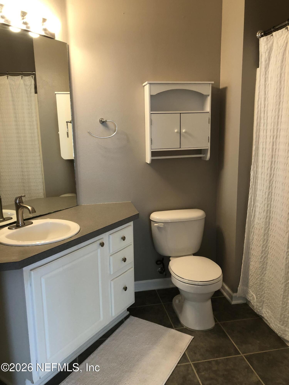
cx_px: 144
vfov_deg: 63.4
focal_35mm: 28
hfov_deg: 49.7
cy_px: 192
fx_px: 312
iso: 40
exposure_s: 1/15
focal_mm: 3.99
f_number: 1.8
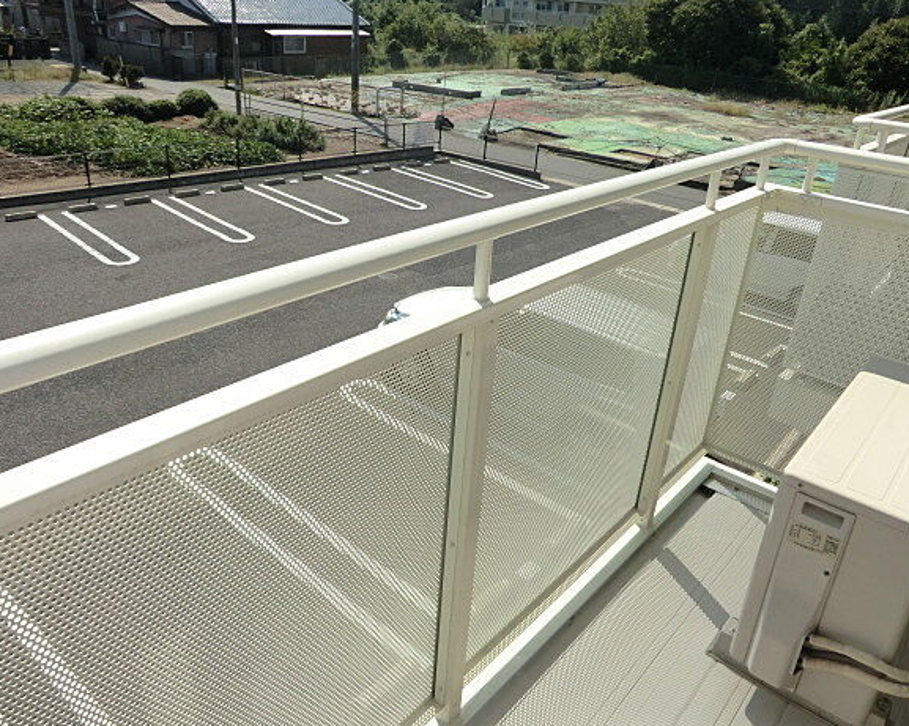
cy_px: 350
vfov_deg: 54.9
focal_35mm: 26
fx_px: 699
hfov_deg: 66.1
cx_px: 449
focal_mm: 4.3
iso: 80
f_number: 7.5
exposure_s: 1/250
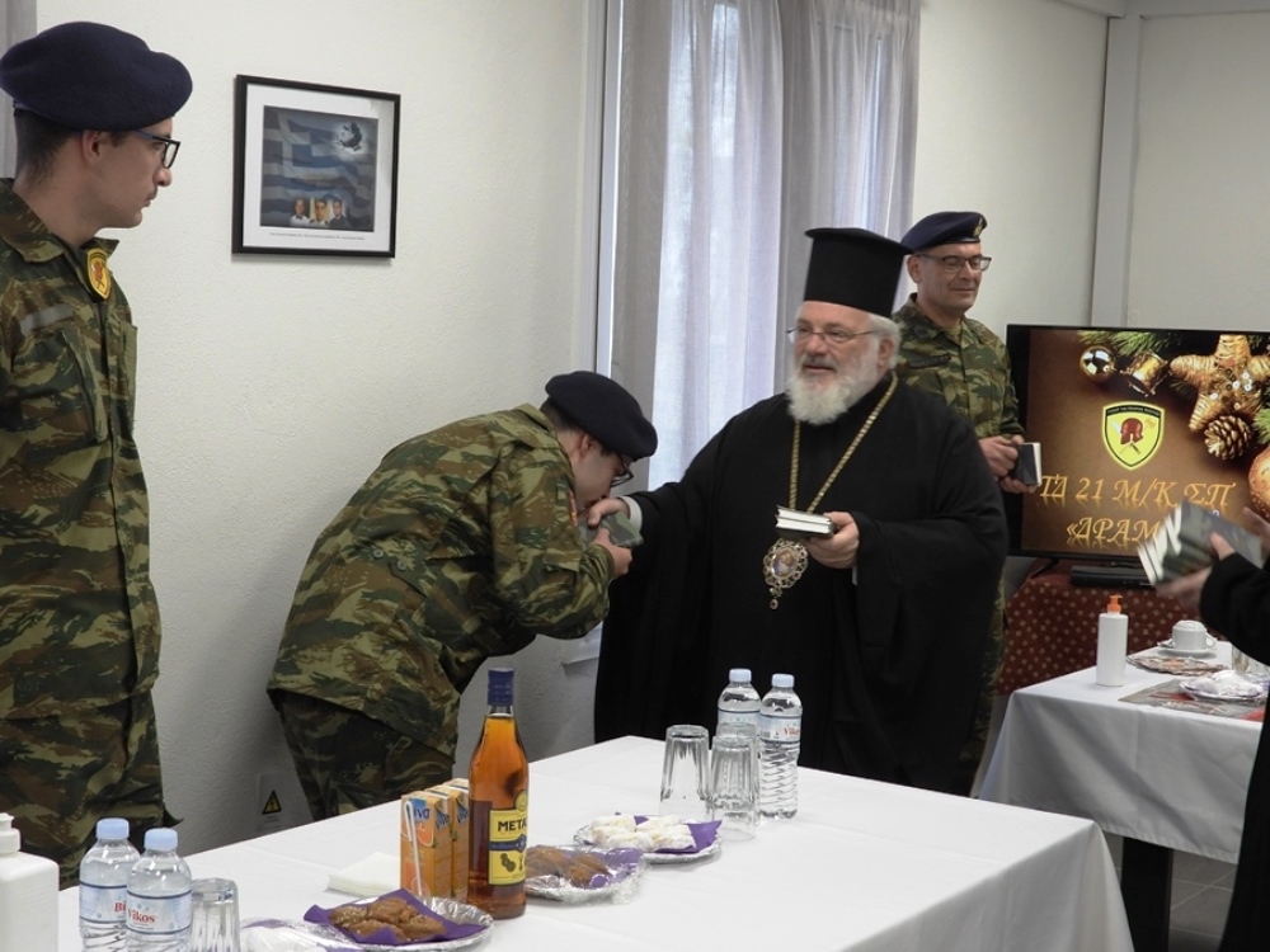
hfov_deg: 34.9
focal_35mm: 55
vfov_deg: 26.6
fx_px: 2018
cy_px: 476
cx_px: 635
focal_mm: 9.8
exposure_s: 1/30
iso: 160
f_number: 3.5
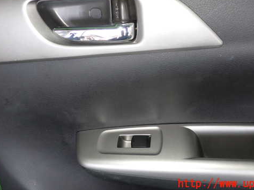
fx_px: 279
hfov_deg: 48.9
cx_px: 138
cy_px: 70
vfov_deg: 37.4
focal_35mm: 38
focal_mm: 5.4
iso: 160
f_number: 2.3
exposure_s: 1/60
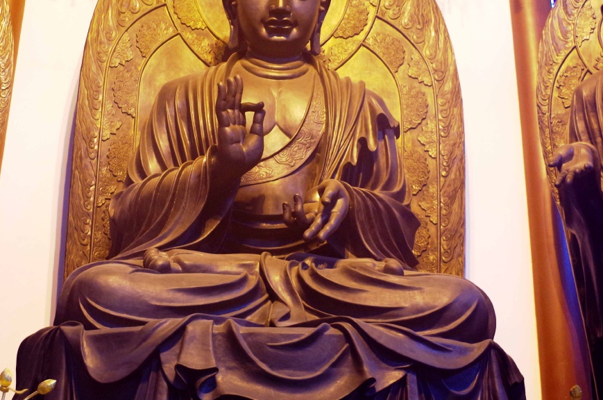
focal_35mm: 58
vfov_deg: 23.2
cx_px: 275
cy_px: 135
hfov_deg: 34.5
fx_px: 970
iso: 640
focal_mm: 28
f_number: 2.8
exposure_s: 1/30
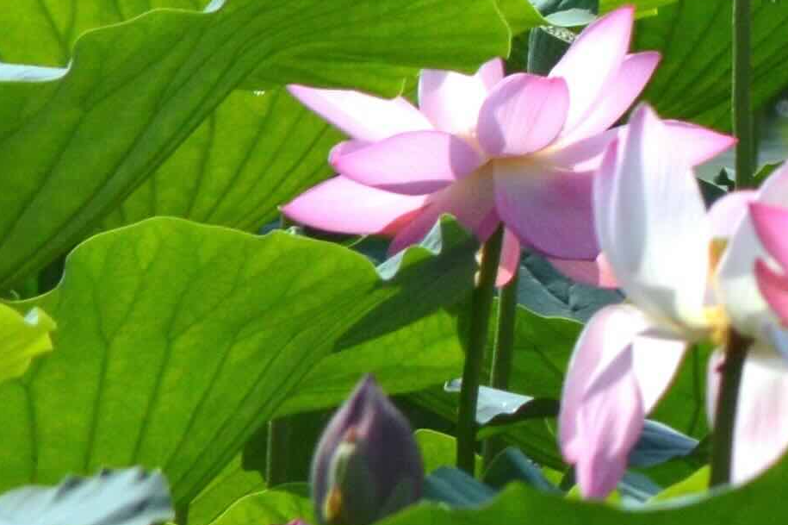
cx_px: 2132
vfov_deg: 0.5
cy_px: -124
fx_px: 56069
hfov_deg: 0.8
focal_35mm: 2563
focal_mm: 260
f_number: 8
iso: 400
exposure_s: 1/1250
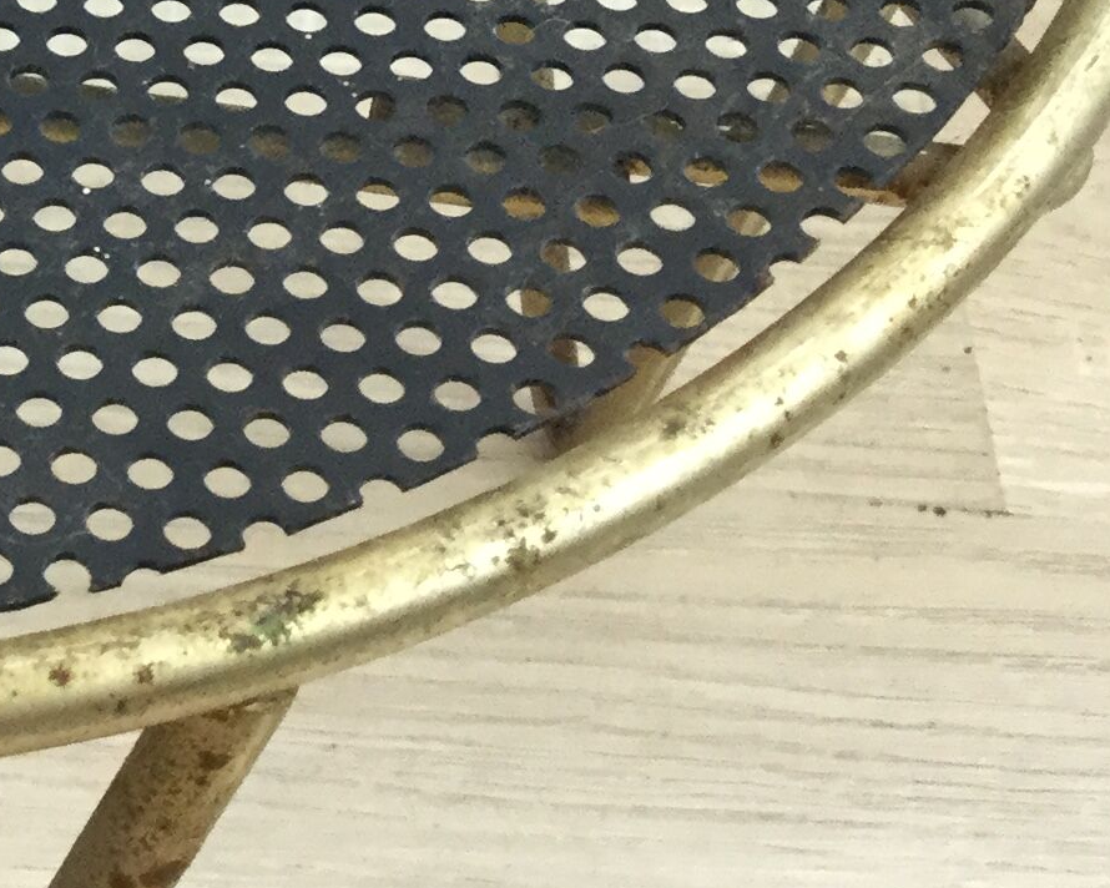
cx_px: -353
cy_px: -302
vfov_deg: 13.3
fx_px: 3647
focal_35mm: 111
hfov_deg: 16.3
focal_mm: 3.3
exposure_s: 1/33
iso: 100
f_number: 2.4
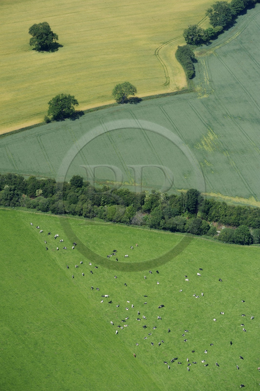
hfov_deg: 7.4
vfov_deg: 11.1
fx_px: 2005
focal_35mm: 185
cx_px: 130
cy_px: 196
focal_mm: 185
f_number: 8
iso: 400
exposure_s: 1/800
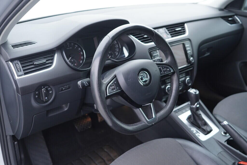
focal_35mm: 36
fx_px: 247
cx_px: 124
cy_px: 82
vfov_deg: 36.9
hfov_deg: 53.1
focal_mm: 24
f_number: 2.8
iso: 250
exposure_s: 1/40
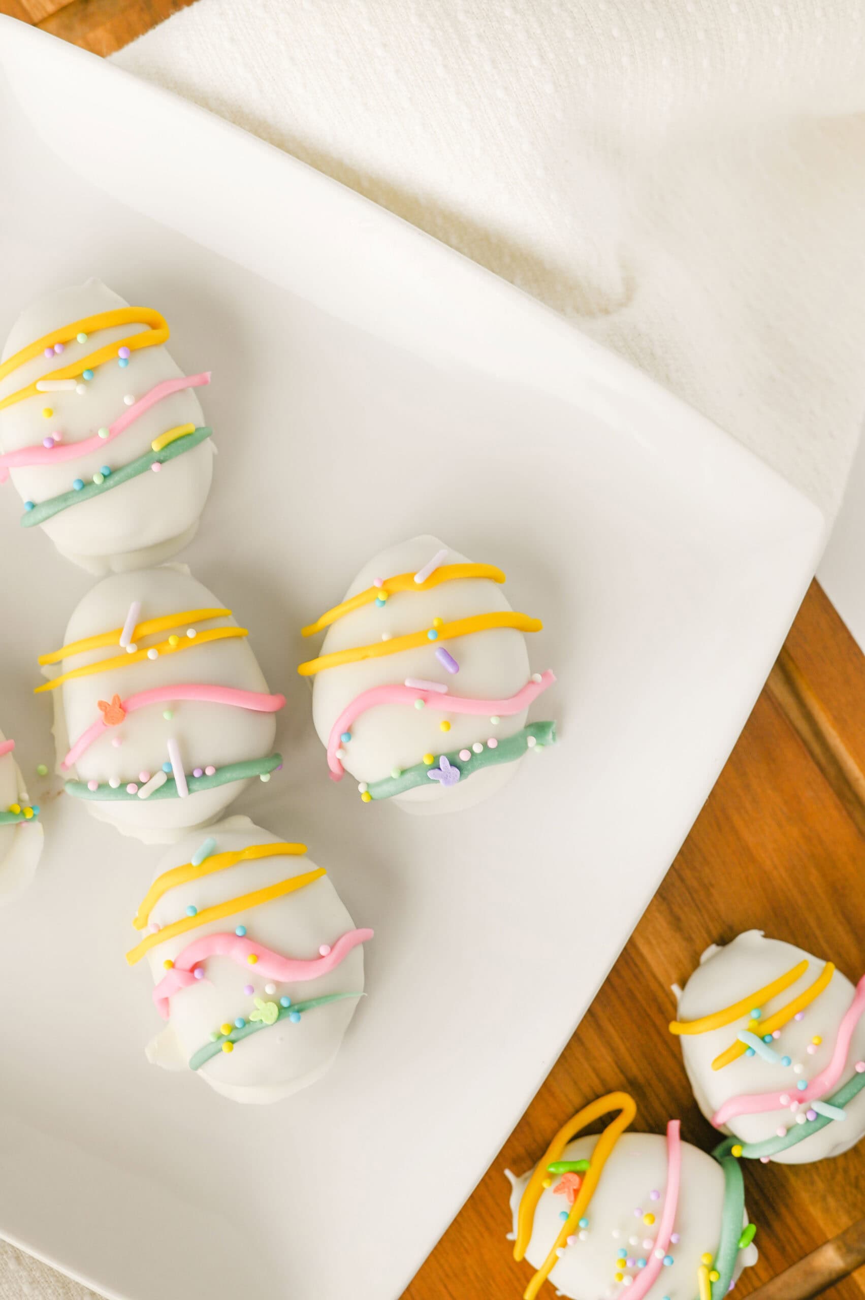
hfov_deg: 27.0
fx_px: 1805
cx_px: 432
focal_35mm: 50
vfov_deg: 39.6
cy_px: 650
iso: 160
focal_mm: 50
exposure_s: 1/60
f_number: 5
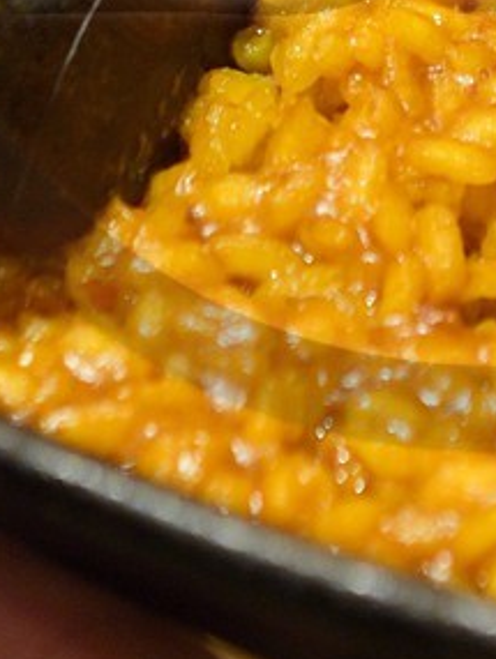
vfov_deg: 5.2
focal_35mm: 376
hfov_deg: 4.0
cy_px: -267
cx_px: 498
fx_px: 7173
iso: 1250
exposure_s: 1/25
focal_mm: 70
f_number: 4.5
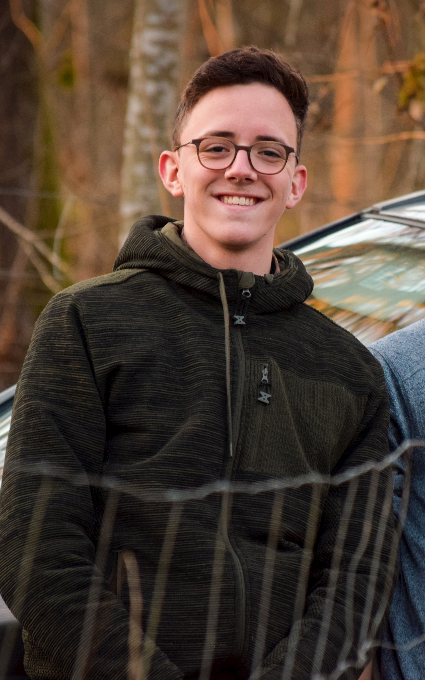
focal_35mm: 436
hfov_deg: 3.0
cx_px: 306
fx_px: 8079
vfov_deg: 4.8
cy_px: 340
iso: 800
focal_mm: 190
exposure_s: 1/125
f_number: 5.6
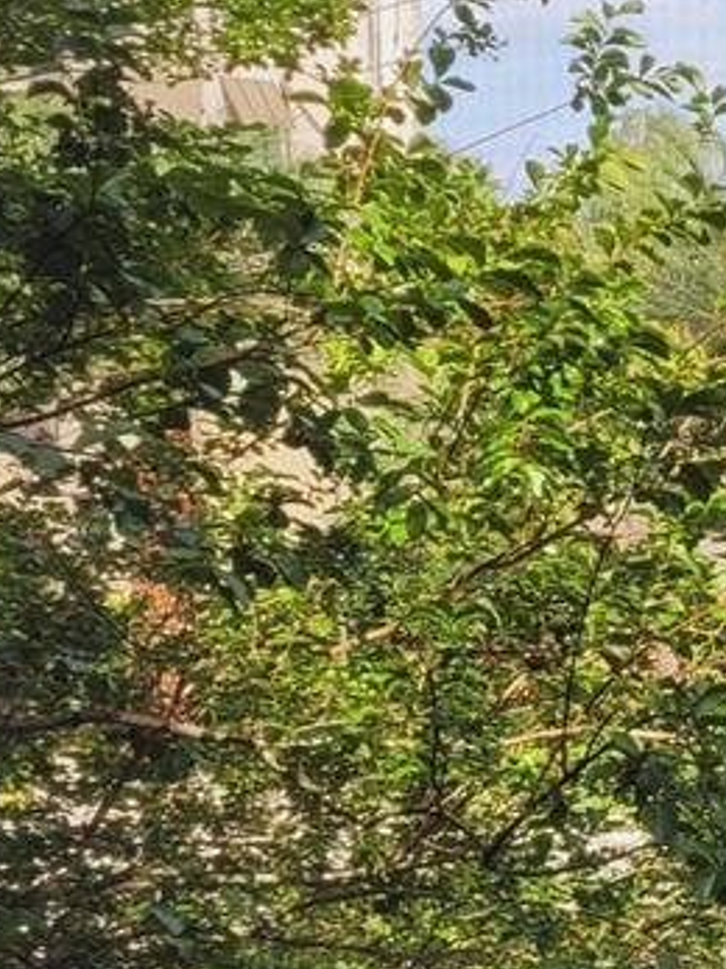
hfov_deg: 16.2
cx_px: 679
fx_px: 2518
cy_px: 642
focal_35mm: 90
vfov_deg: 21.7
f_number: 1.8
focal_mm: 5.4
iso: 40
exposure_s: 1/788
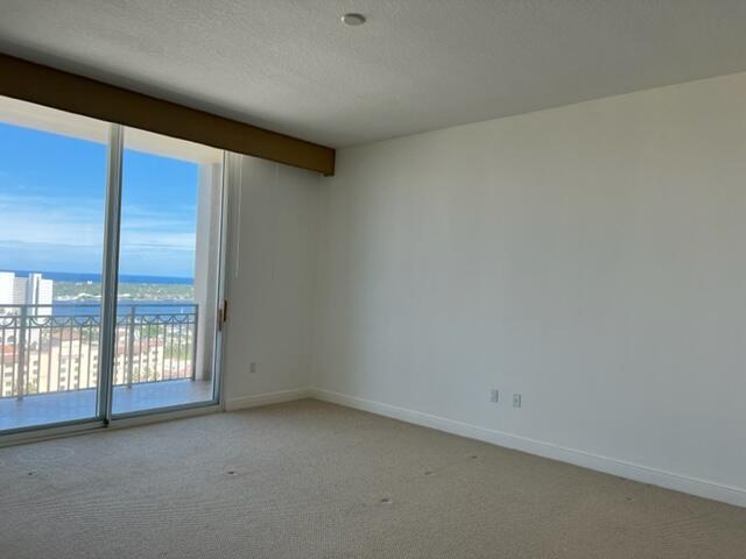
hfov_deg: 67.3
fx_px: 560
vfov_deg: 53.1
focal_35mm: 26
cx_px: 373
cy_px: 280
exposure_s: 1/775
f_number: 1.5
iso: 50
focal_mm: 5.7
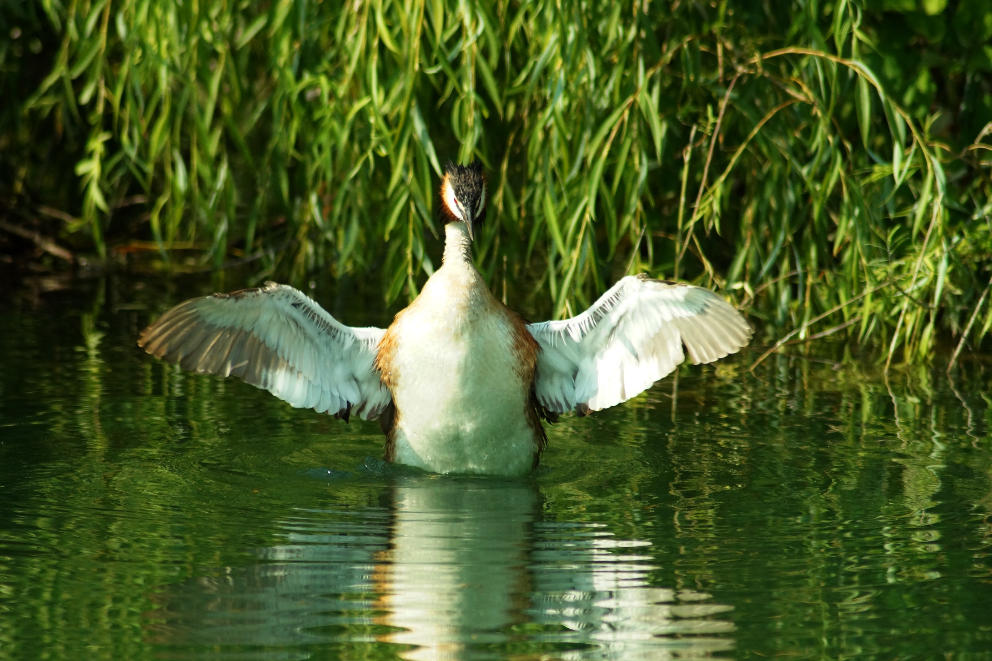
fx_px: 10329
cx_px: 496
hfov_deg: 5.5
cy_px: 330
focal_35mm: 375
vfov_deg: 3.7
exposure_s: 1/2000
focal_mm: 250
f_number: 5.6
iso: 1000
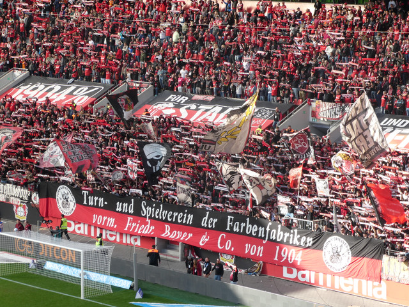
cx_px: 204
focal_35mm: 135
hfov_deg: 14.6
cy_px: 154
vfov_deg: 11.0
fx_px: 1595
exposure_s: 1/100
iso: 80
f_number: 5.3
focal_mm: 24.2
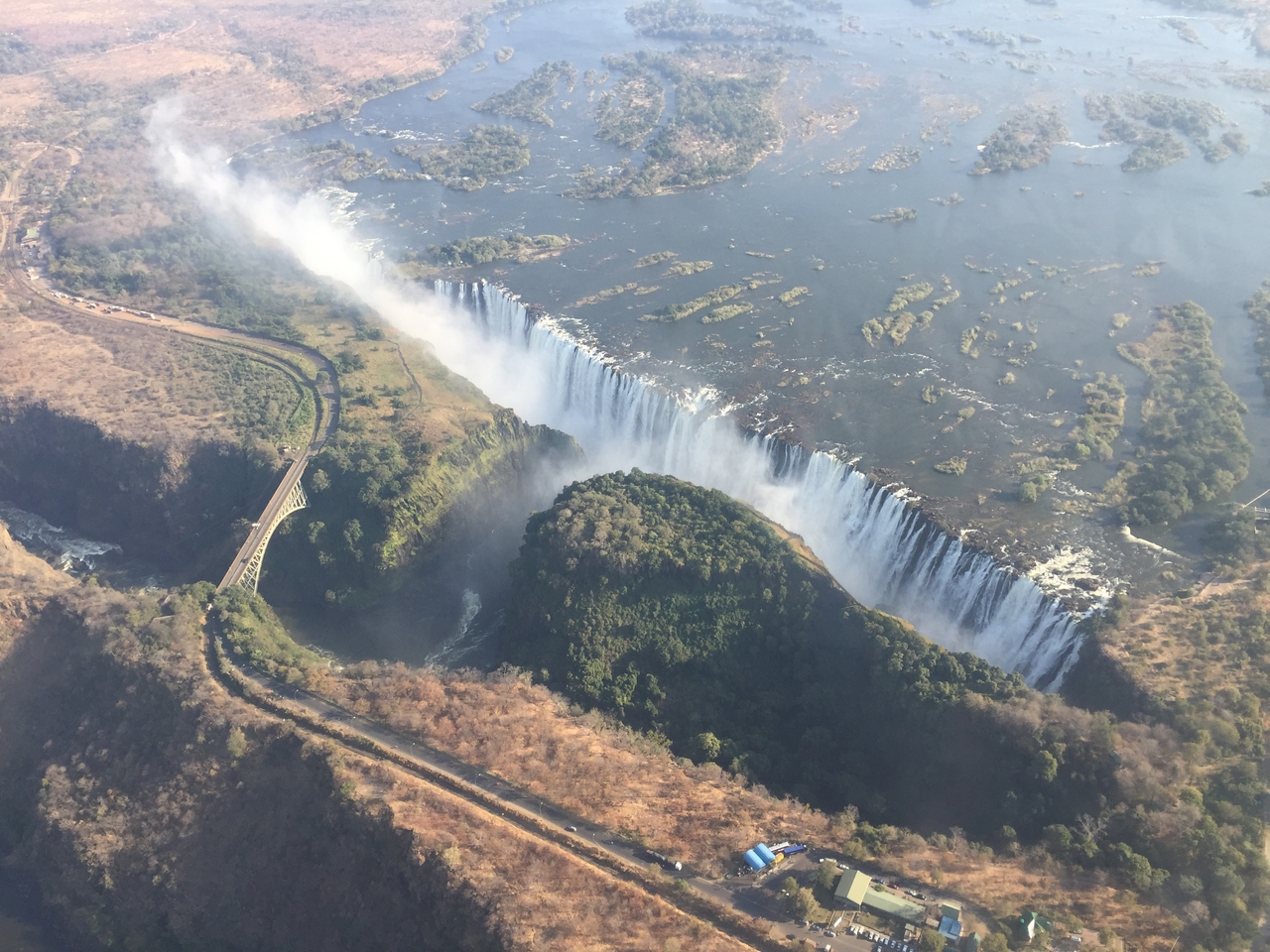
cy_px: 476
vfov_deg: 48.2
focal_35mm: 29
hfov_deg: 61.7
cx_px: 635
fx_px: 1064
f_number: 2.2
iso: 32
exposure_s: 1/670
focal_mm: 4.15
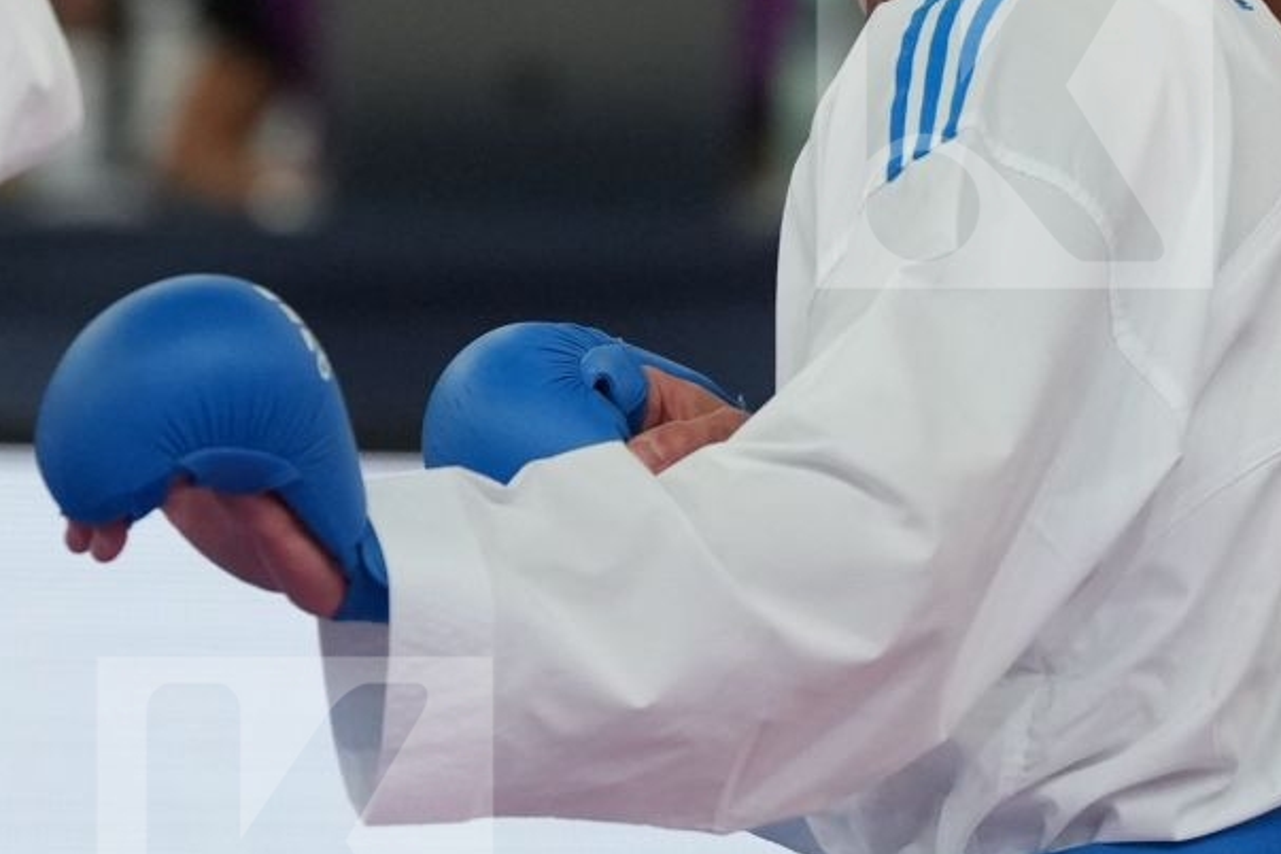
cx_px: 295
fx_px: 31845
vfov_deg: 1.5
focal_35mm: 895
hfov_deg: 2.3
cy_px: 96
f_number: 2.8
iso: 1600
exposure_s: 1/1000
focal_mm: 200
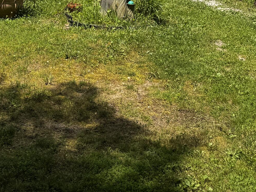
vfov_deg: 17.9
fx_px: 540
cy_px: -100
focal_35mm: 73
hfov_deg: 26.5
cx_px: 89
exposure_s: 1/3802
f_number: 1.78
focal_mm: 6.76
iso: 80
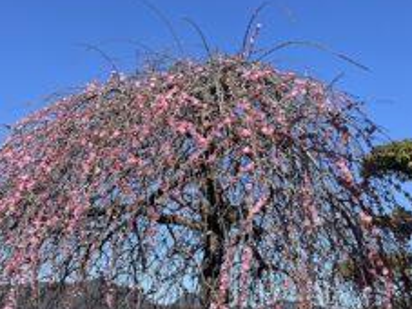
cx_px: 231
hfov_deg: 34.9
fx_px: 654
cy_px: 73
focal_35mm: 55
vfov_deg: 26.2
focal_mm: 5.1
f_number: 1.6
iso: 50
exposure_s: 1/2967
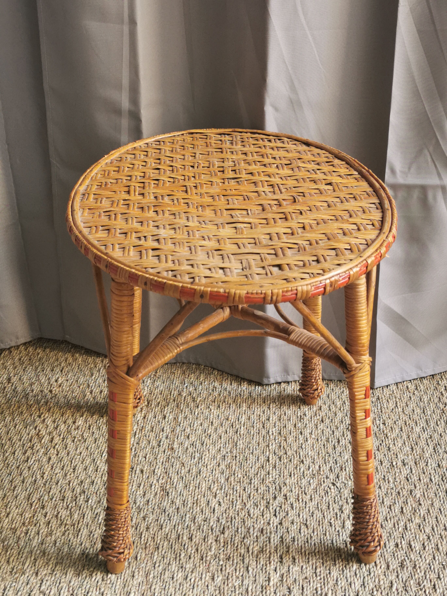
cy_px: 298
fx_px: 775
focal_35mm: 45
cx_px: 224
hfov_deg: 32.2
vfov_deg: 42.1
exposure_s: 1/100
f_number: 1.8
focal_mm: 5.58
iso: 100
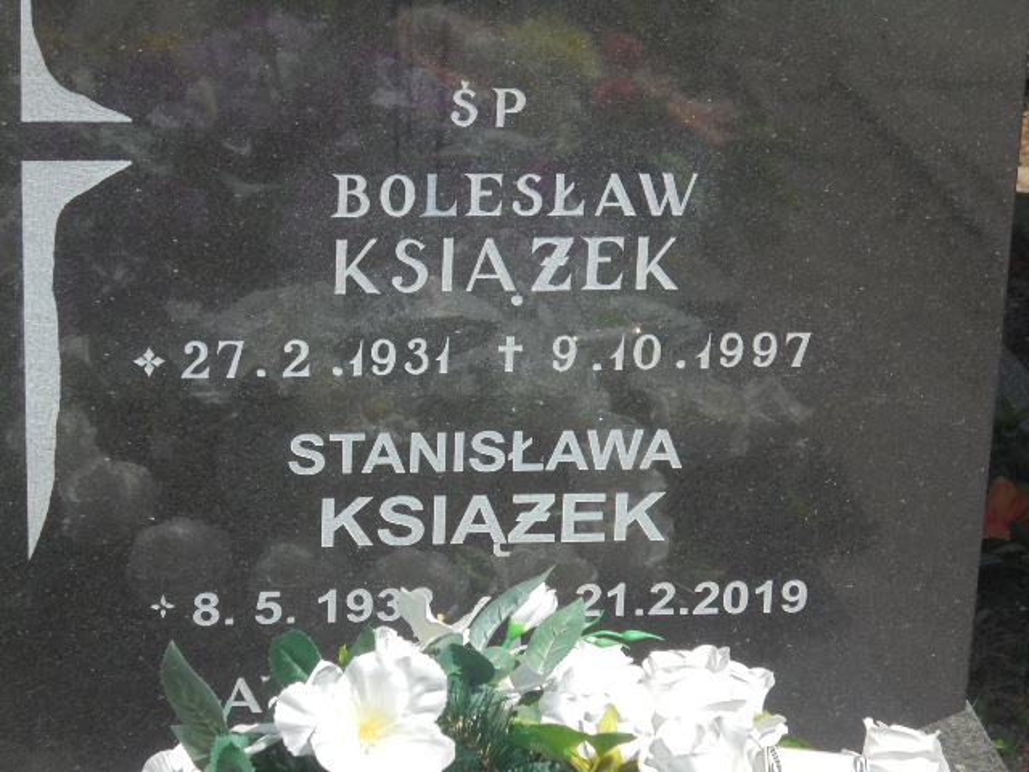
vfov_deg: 13.8
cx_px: 514
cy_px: 386
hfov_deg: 18.4
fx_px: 3181
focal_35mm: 107
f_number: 5.1
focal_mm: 19.2
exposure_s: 1/500
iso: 100
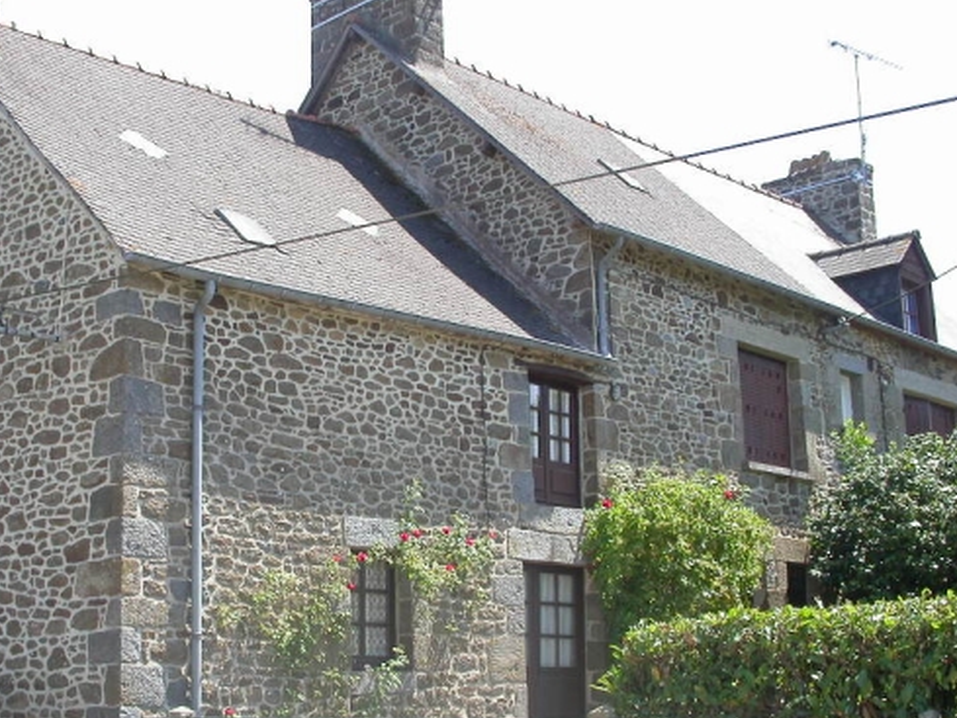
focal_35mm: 53
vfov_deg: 27.5
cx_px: 358
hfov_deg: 36.0
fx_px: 1466
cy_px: 405
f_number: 5.3
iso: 100
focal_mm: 7.85
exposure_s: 1/186
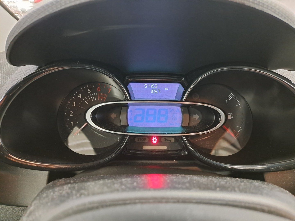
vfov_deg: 56.8
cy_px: 110
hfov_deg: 71.6
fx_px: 205
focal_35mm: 24
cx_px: 148
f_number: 1.8
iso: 1250
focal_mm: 5.23
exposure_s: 1/20
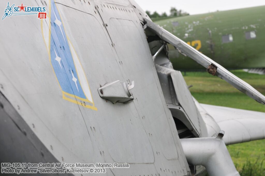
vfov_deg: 14.0
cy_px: 88
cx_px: 132
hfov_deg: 20.9
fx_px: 717
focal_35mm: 98
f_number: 10
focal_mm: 65
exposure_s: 1/160
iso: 400
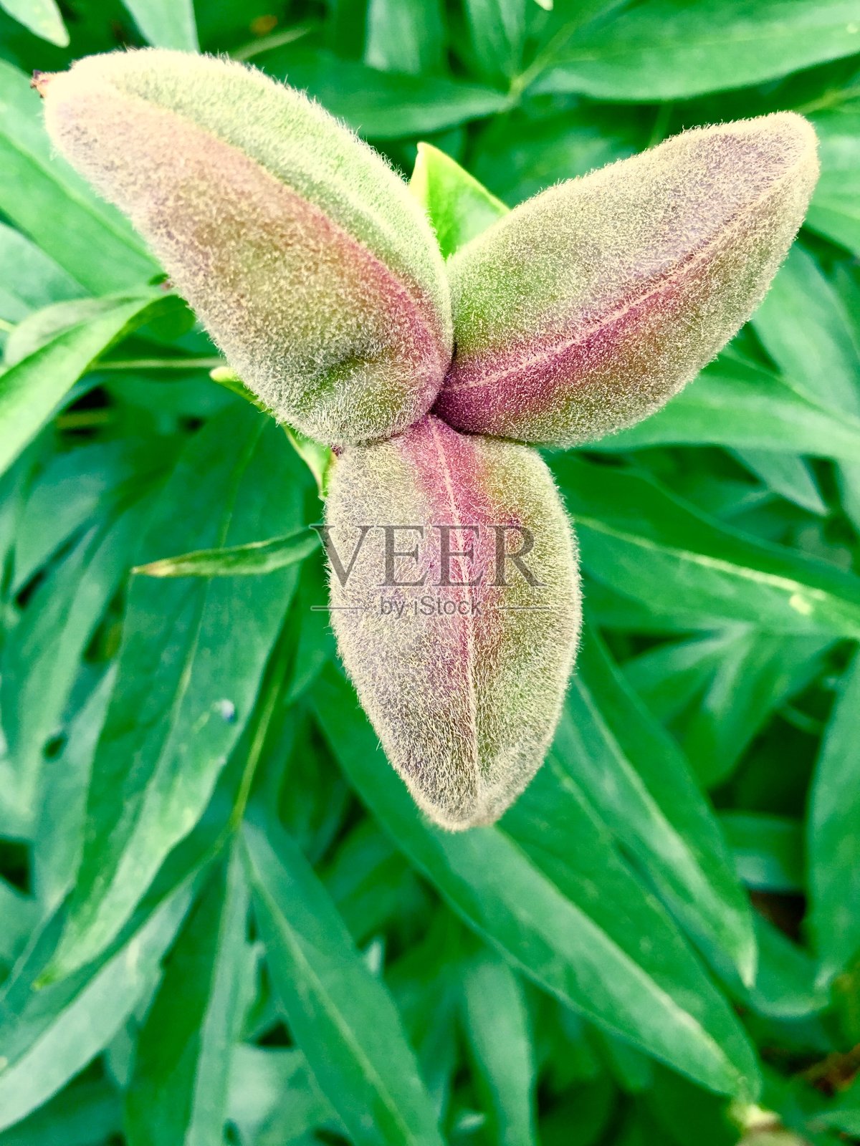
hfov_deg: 48.2
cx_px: 430
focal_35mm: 29
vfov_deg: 61.7
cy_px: 573
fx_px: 961
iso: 40
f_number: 2.2
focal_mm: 4.15
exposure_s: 1/50
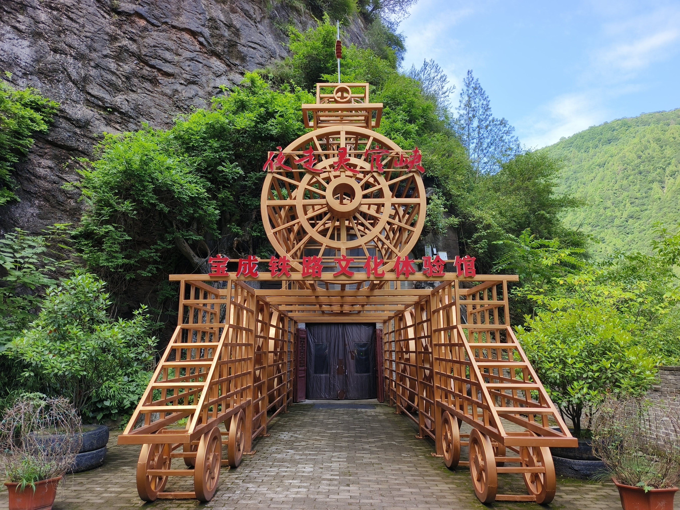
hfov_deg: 73.9
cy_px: 255
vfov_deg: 58.9
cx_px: 340
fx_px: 452
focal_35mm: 23
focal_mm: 5.5
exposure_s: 1/321
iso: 72
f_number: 1.75
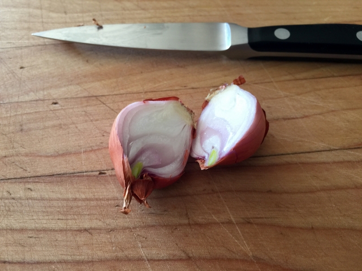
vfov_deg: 48.2
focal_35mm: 29
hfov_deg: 61.7
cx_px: 181
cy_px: 136
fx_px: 303
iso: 40
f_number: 2.2
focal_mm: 4.15
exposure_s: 1/30
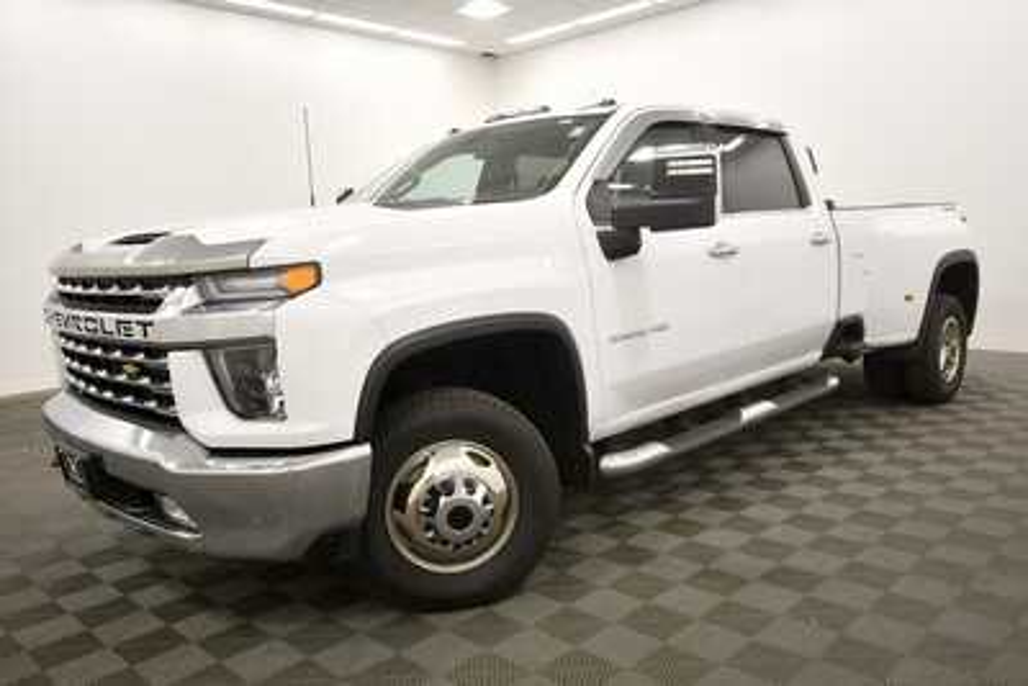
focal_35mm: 27
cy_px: 343
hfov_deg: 67.4
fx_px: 771
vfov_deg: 48.0
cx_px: 514
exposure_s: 1/200
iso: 800
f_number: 5.6
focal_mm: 18
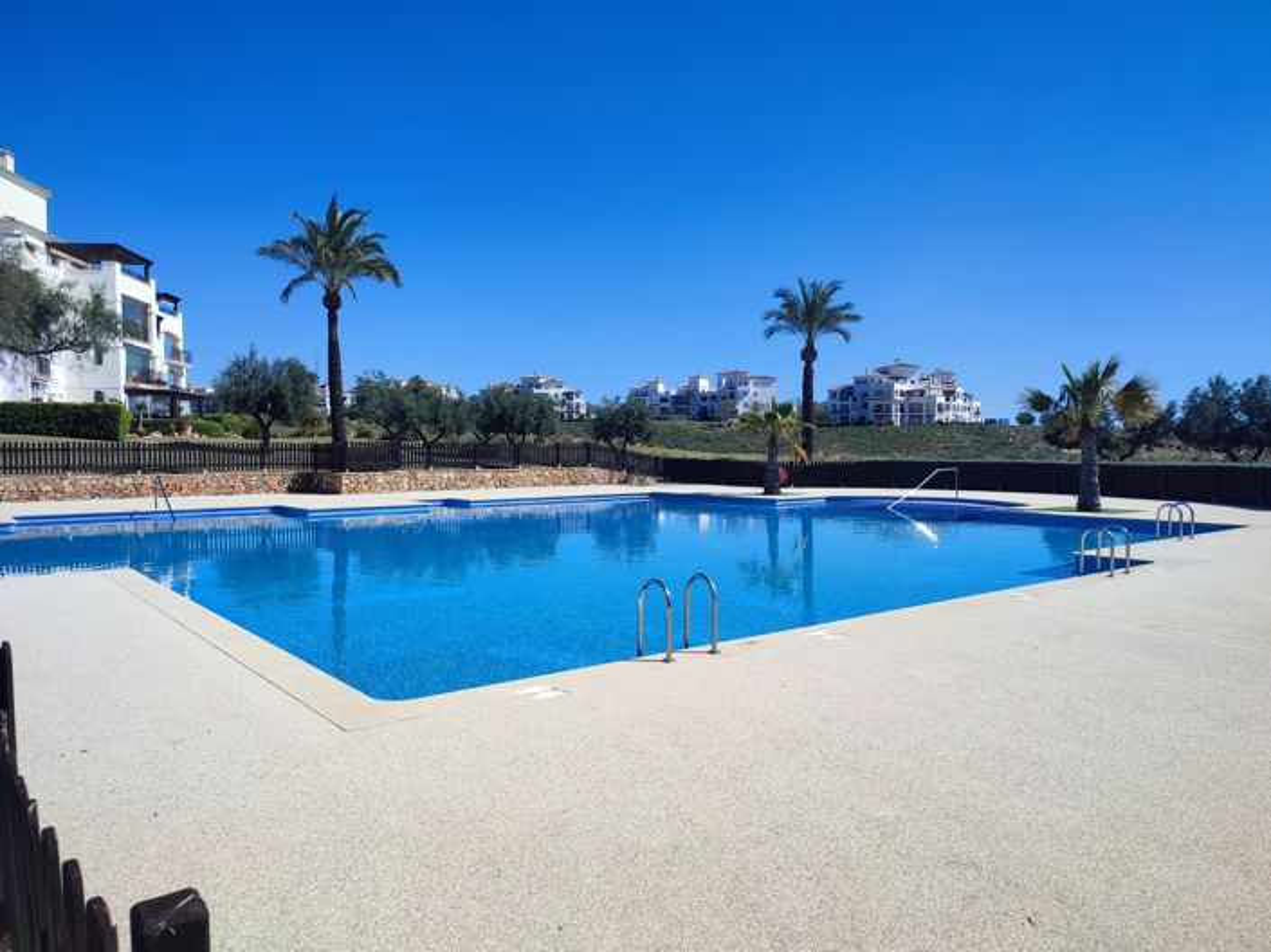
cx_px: 636
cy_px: 476
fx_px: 917
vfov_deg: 54.8
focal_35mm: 25
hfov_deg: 69.4
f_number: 1.9
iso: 50
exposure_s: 1/901
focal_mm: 6.04
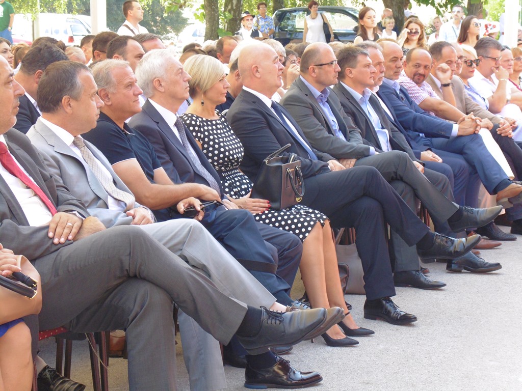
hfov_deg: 20.2
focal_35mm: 97
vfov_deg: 15.2
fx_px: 1463
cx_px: 261
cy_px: 196
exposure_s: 1/60
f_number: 4.6
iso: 160
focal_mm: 17.6
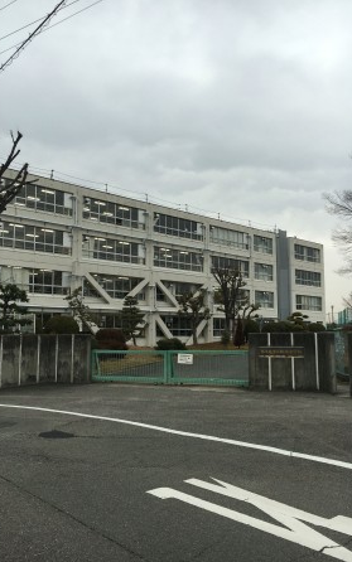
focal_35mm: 31
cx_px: 174
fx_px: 476
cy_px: 281
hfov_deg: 40.6
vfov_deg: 61.2
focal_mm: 4.15
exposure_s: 1/373
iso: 25
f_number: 2.2
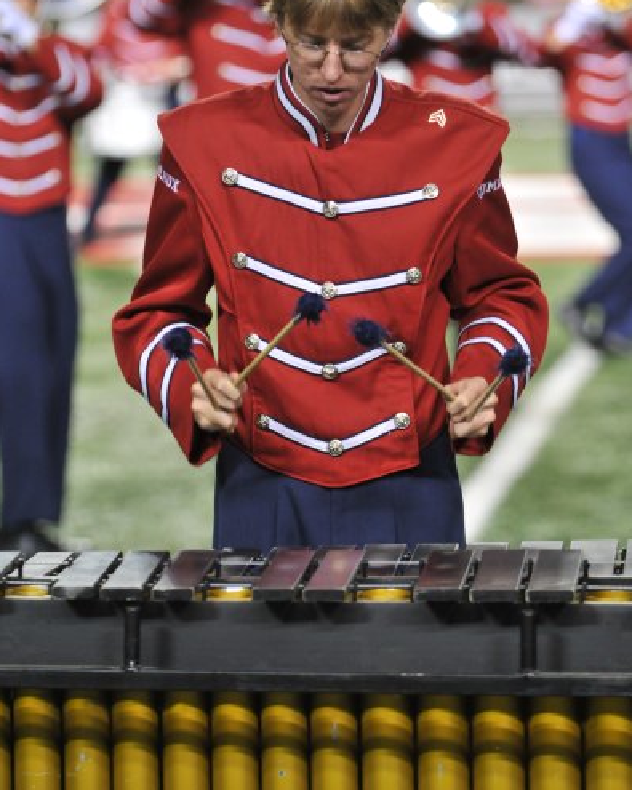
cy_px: 355
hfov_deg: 7.5
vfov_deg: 9.4
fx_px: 4795
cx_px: 316
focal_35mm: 205
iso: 800
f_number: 2.8
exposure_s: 1/160
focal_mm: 120
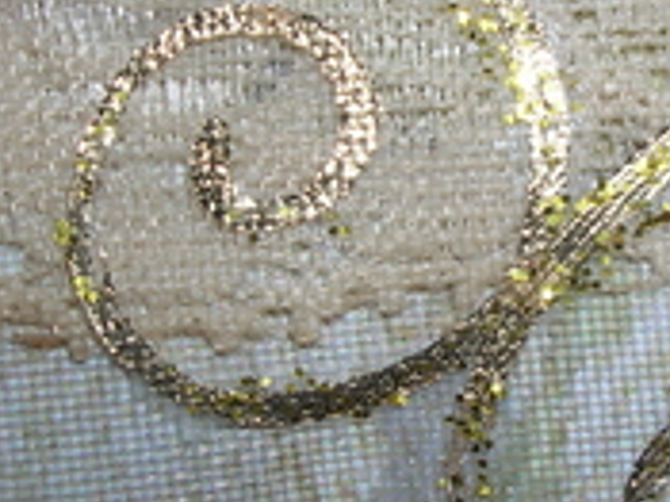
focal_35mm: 90
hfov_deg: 21.6
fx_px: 1741
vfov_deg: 16.4
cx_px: 521
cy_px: 243
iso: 50
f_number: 5.6
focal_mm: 5.8
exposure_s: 1/60.1
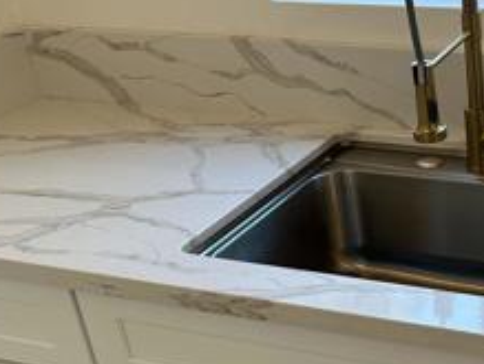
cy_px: 300
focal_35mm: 70
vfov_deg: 20.8
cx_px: 464
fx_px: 980
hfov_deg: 26.5
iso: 125
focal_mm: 6.86
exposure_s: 1/120
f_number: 1.78
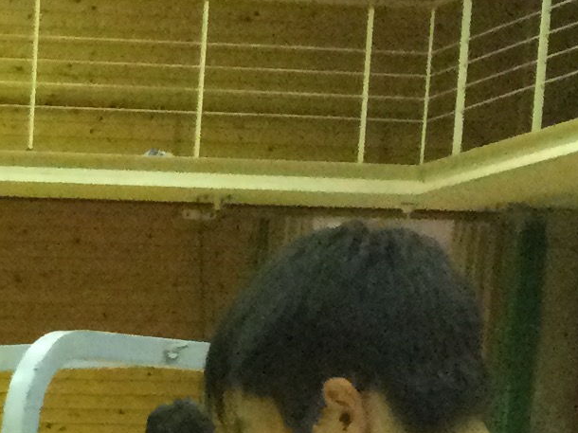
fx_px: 2771
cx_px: -365
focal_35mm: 166
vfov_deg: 8.2
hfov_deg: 11.3
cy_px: 1080
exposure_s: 1/24
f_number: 2.4
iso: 200
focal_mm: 3.3
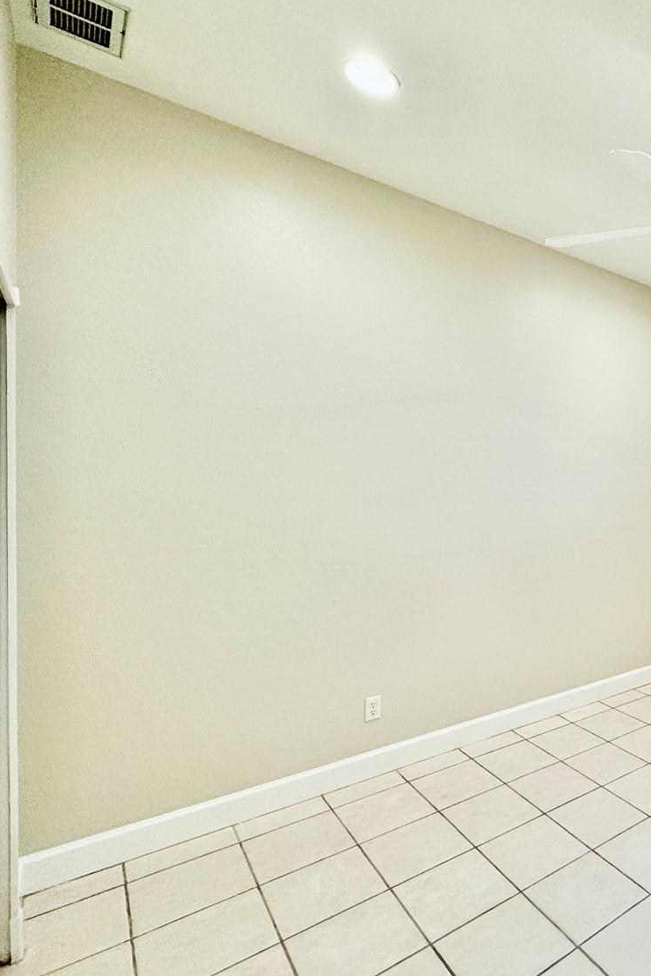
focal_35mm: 21
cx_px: 658
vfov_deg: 81.2
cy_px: 495
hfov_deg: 48.4
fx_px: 569
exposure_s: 1/120
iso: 125
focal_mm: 2.22
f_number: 2.2
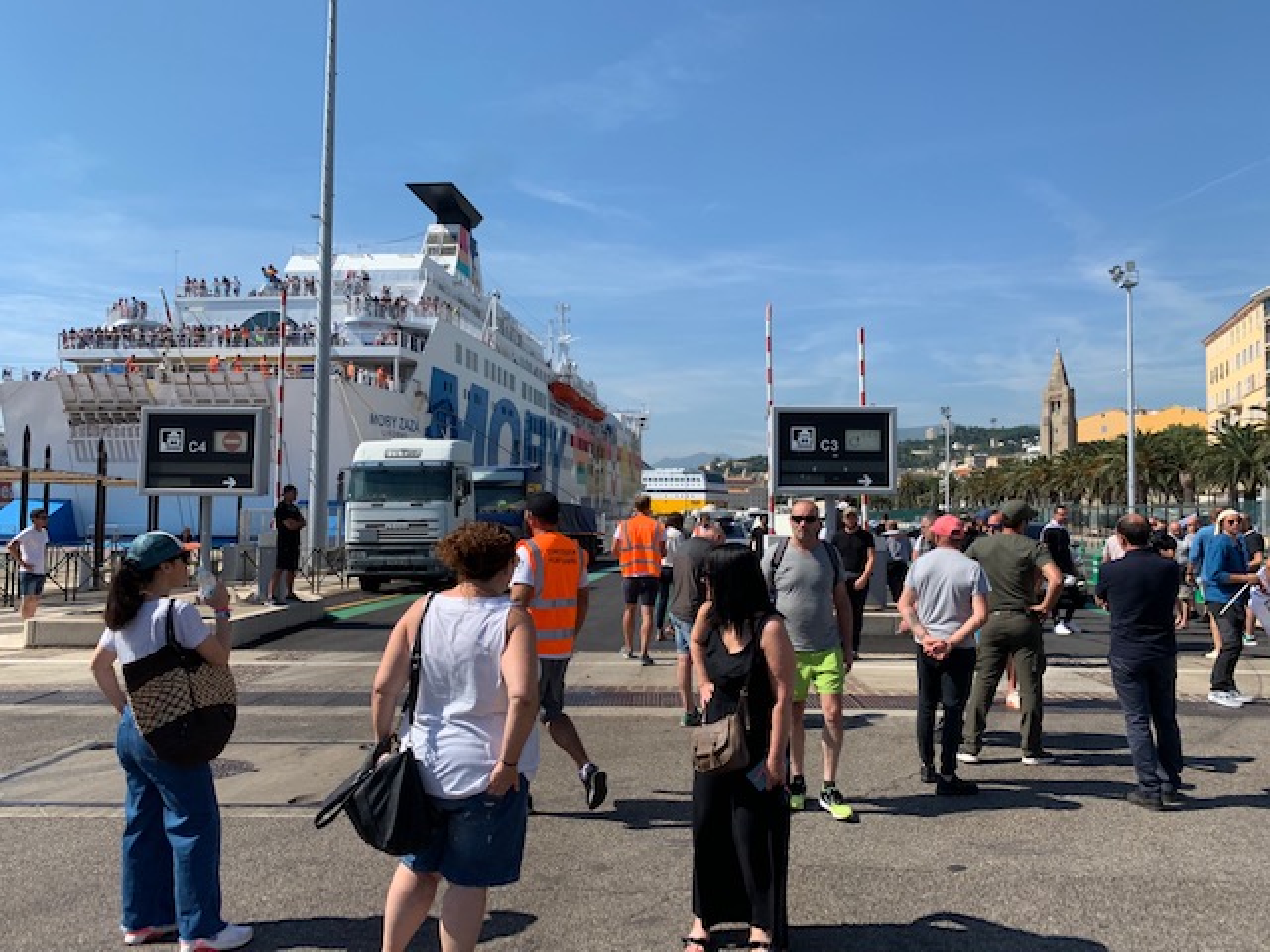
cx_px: 635
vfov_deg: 53.1
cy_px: 476
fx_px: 954
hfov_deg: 67.3
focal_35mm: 26
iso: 25
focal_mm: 4.25
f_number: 1.8
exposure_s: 1/2364
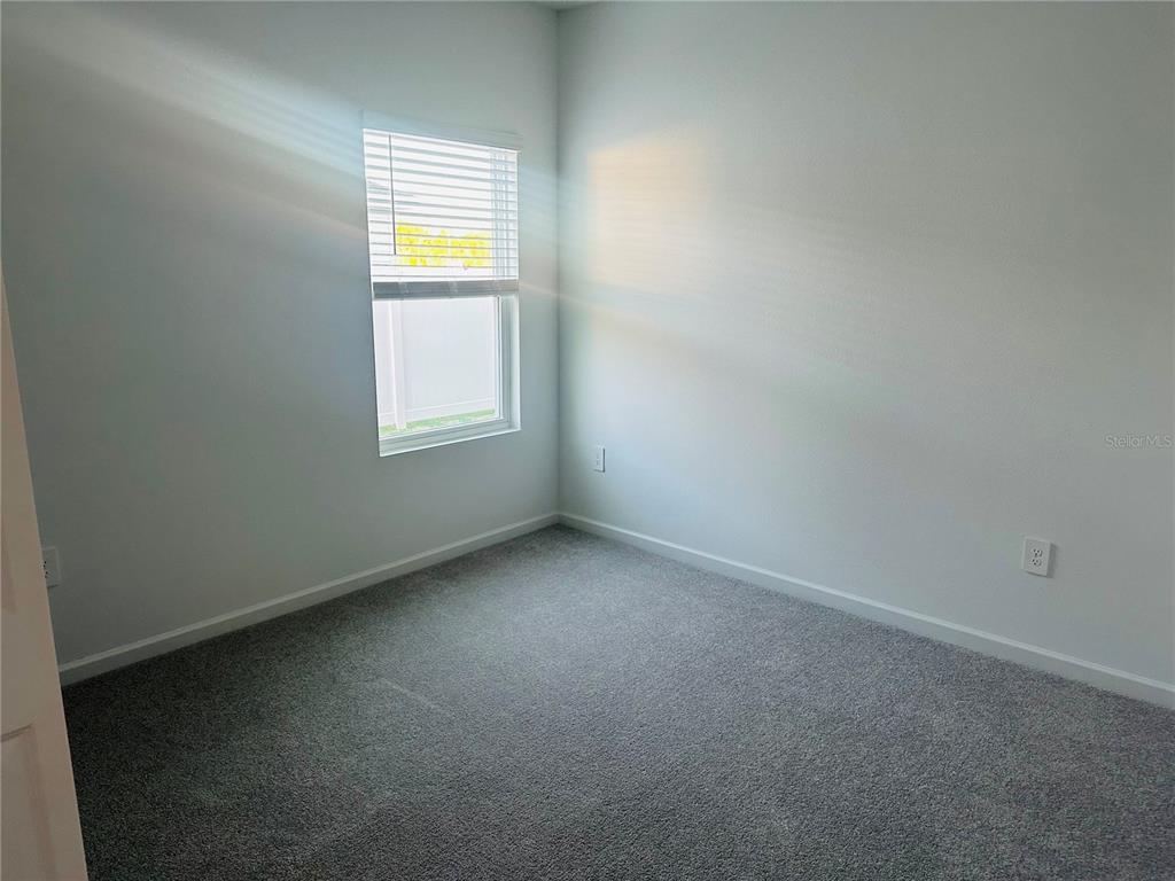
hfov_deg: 71.6
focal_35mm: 24
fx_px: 815
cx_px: 588
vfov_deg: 56.8
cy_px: 440
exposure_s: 1/60
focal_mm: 6.86
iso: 200
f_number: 1.78
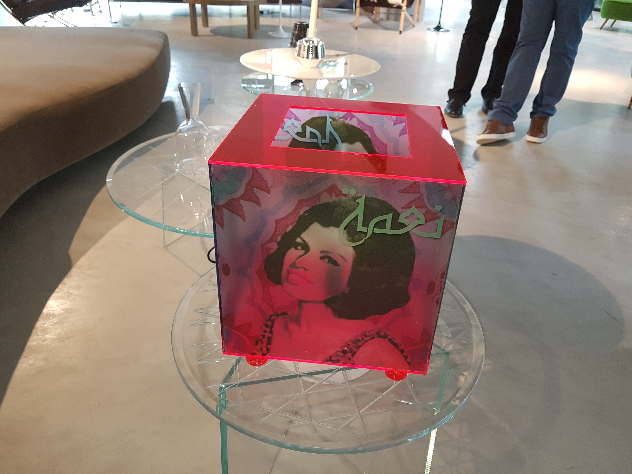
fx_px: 475
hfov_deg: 67.3
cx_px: 316
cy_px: 237
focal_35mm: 26
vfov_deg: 53.1
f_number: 1.7
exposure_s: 1/50
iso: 80
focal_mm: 4.2
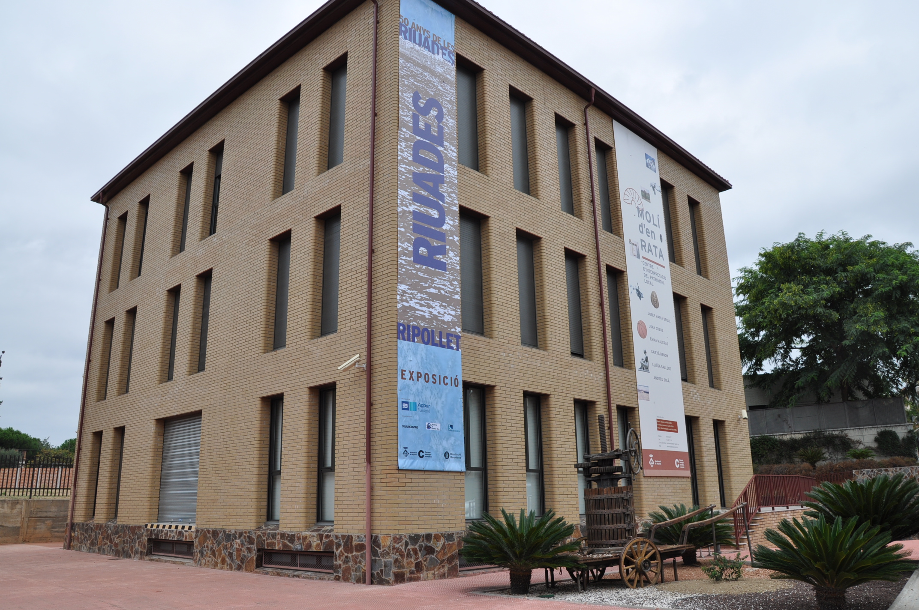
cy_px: 305
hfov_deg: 67.4
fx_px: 688
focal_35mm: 27
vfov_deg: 47.8
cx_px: 460
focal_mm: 18
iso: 200
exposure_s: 1/250
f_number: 8
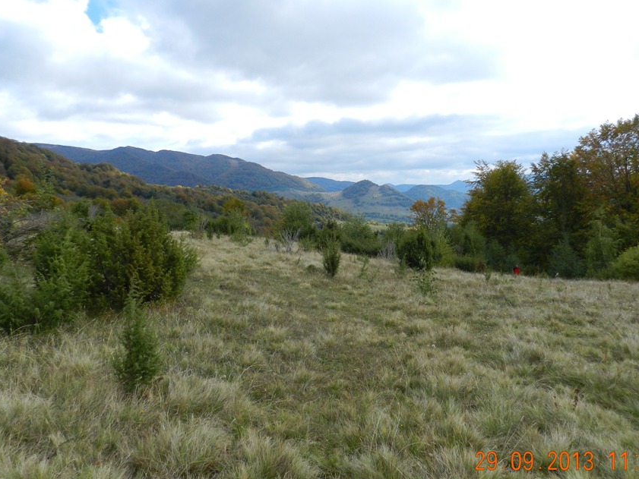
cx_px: 324
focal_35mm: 28
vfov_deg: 49.7
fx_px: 517
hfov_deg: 63.4
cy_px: 230
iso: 160
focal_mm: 4
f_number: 3.4
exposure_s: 1/1000
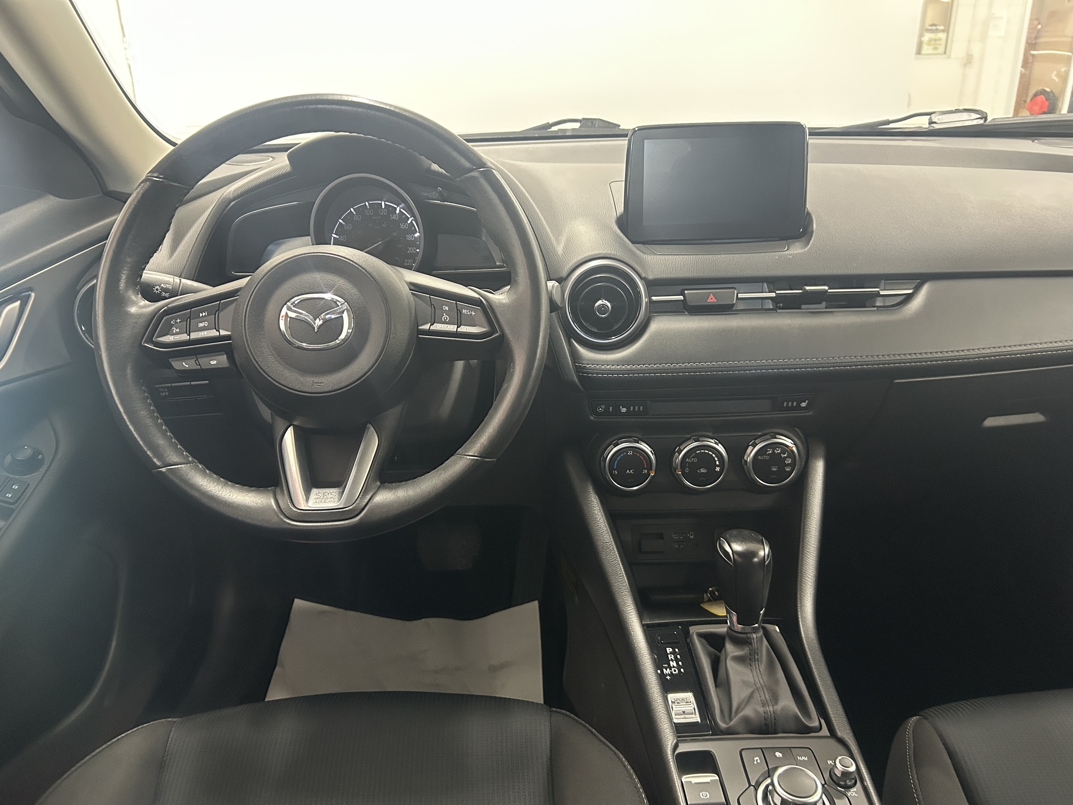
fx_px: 806
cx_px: 536
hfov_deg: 67.3
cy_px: 402
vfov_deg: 53.1
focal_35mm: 26
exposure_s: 1/40
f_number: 1.5
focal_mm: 5.7
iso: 500
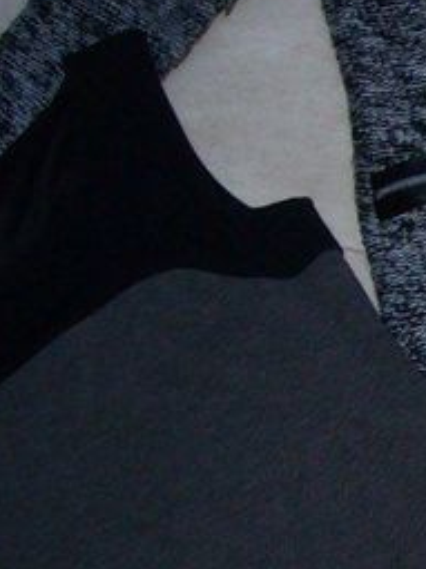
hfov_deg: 10.1
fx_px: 2316
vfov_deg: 14.0
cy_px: 402
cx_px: 709
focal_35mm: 141
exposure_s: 1/64
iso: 80
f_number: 2.7
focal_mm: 6
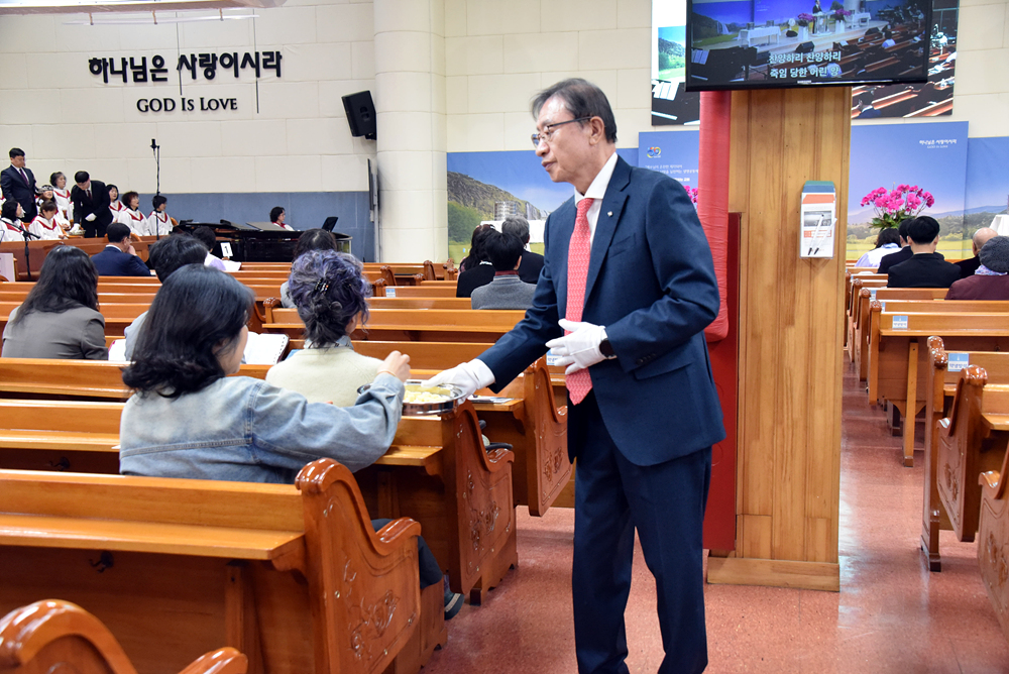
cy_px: 337
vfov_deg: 33.4
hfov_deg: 48.4
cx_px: 504
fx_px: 1122
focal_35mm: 40
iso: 5600
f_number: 5.6
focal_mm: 40
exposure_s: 1/125
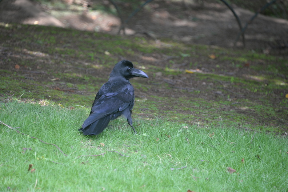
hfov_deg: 6.9
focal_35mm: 300
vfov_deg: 4.6
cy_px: 96
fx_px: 2400
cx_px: 144
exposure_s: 1/250
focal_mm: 300
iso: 720
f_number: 5.6
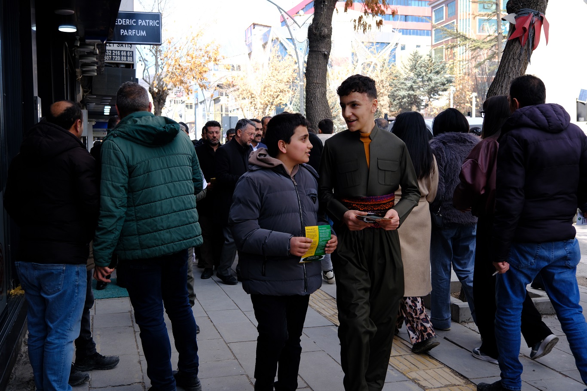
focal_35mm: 37
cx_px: 294
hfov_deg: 51.9
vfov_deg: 35.9
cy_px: 196
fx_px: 603
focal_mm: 24.7
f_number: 4
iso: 250
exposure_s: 1/500
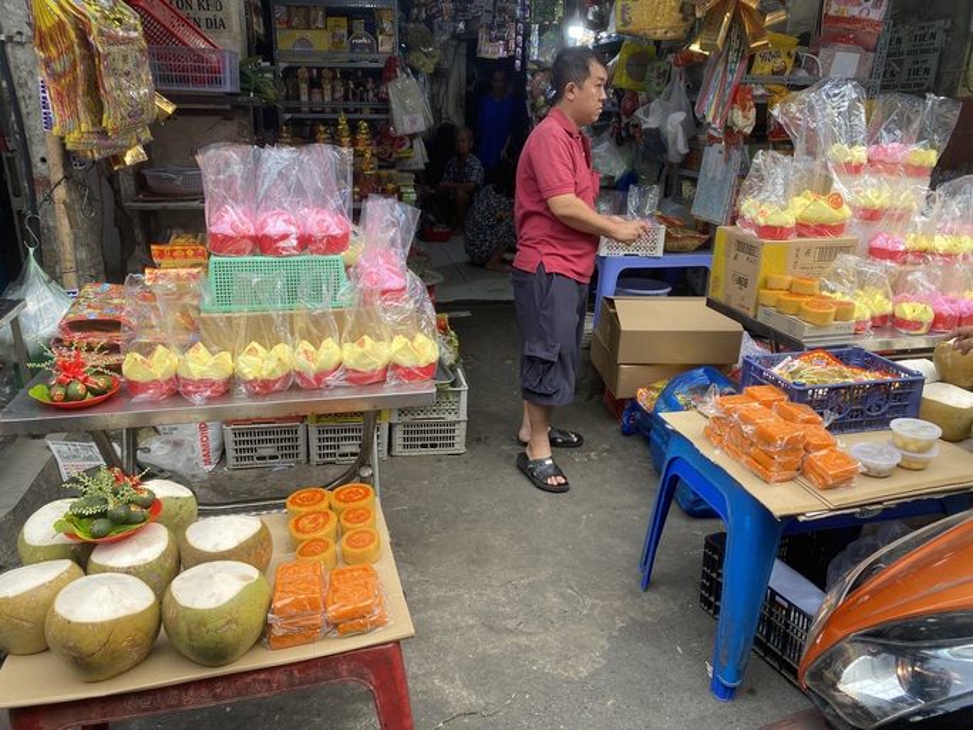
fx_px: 731
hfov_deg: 67.3
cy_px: 365
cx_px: 486
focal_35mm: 26
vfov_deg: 53.1
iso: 32
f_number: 1.8
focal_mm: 4.25
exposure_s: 1/158
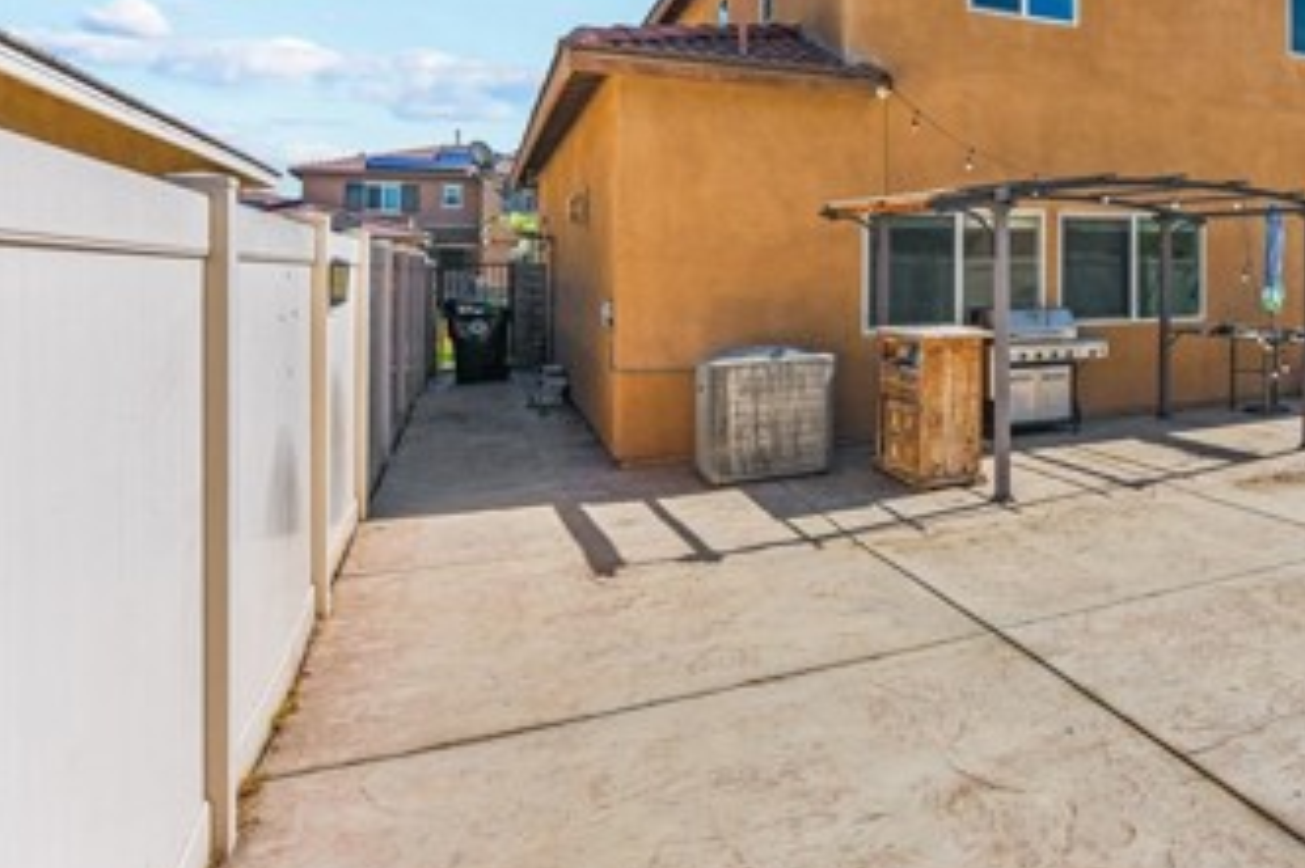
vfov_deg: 45.8
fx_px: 978
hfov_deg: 55.3
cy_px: 194
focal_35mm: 27
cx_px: 1246
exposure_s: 1/2000
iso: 320
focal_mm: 14
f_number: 6.3
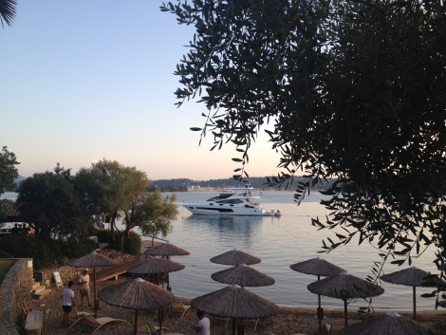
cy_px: 168
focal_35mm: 35
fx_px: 451
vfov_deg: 40.7
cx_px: 223
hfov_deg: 52.6
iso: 50
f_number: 2.4
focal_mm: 4.28
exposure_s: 1/307
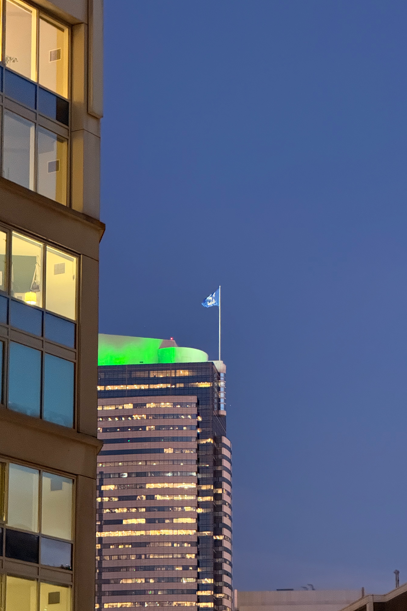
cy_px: 306
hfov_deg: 11.0
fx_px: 2120
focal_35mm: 125
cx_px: 215
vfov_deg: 16.4
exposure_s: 1/20
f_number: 2.8
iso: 1600
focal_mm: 15.66
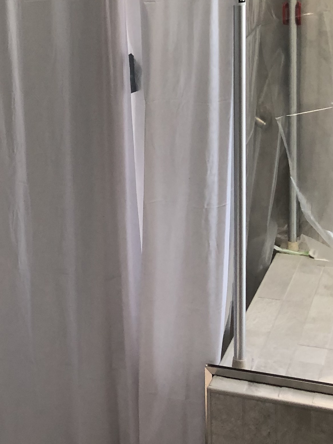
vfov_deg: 25.7
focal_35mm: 73
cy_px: 30
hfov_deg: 19.4
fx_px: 936
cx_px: -22
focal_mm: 3.99
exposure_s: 1/17
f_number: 1.8
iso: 40
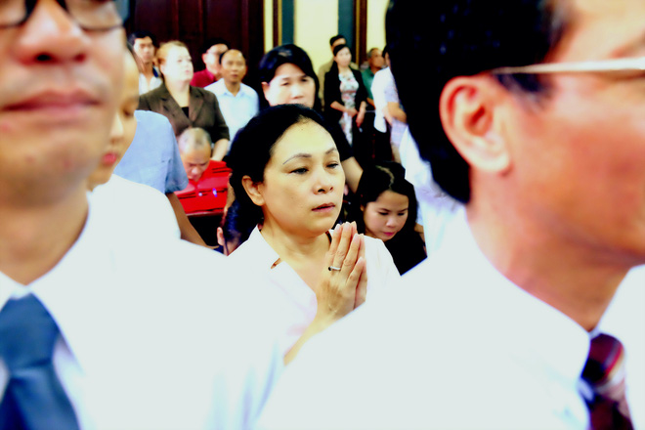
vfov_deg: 30.5
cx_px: 322
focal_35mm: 44
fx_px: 788
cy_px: 215
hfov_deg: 44.5
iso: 12800
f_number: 4.3
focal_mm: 29.3
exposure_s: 1/20
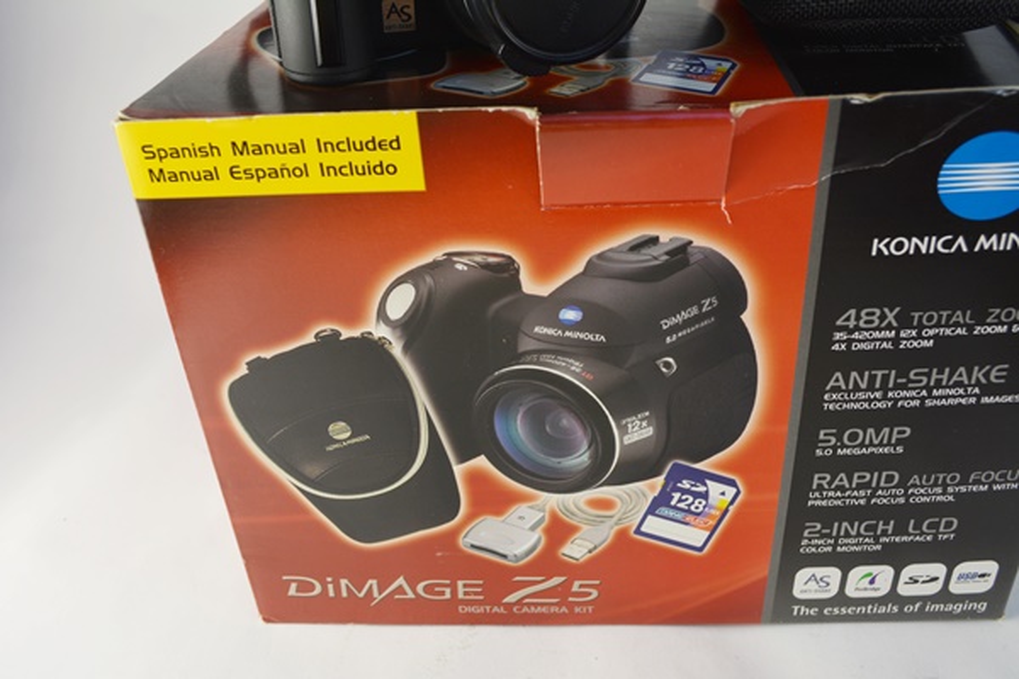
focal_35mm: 33
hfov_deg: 57.2
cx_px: 510
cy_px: 340
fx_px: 934
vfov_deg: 40.0
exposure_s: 1/125
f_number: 5.6
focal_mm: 22
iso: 220
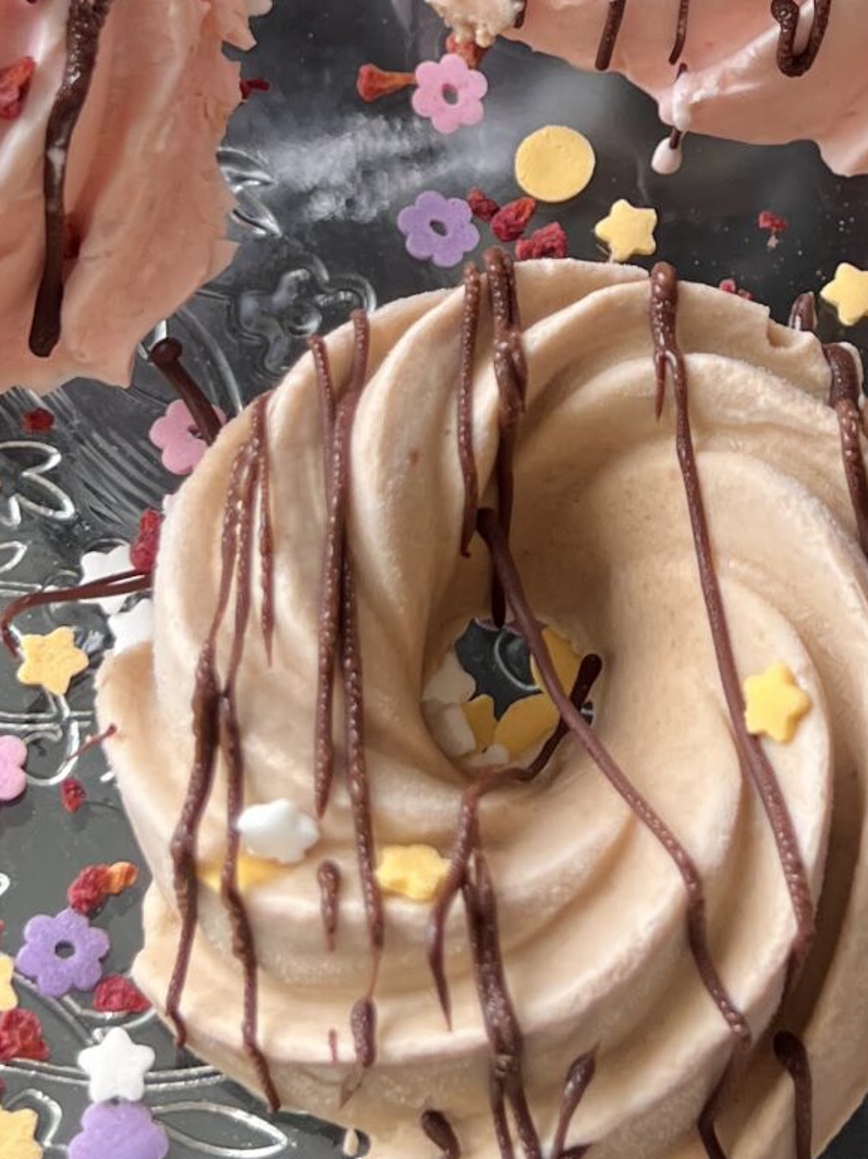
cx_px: 738
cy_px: 31
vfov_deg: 22.0
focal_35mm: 86
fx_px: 2877
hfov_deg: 17.0
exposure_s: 1/121
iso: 80
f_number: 1.5
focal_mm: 5.7
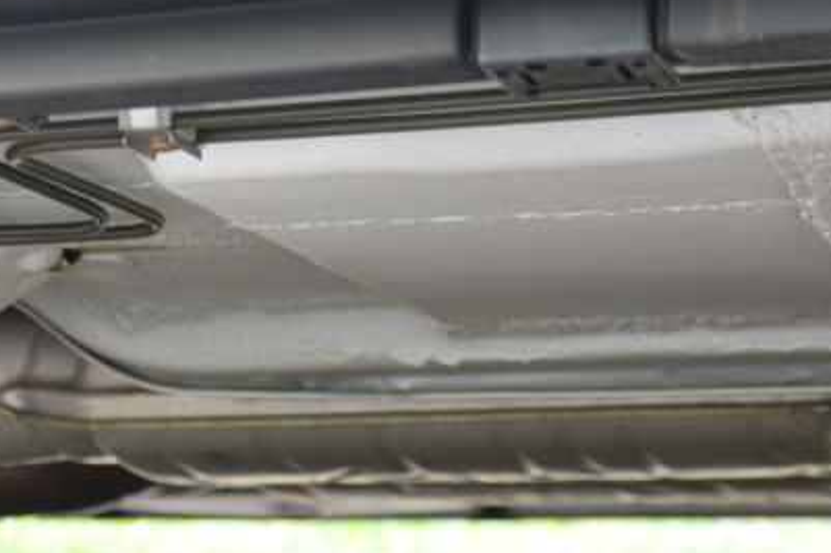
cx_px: 83
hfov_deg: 17.5
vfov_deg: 11.9
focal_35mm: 115
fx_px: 2653
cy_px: 243
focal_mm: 30
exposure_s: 1/30
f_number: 4.2
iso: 1000
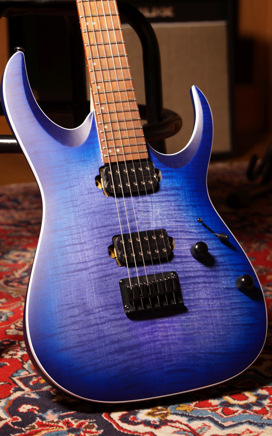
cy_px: 218
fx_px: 1091
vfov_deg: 22.6
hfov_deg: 14.2
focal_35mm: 92
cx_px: 135
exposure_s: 1/8
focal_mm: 60
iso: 100
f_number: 5
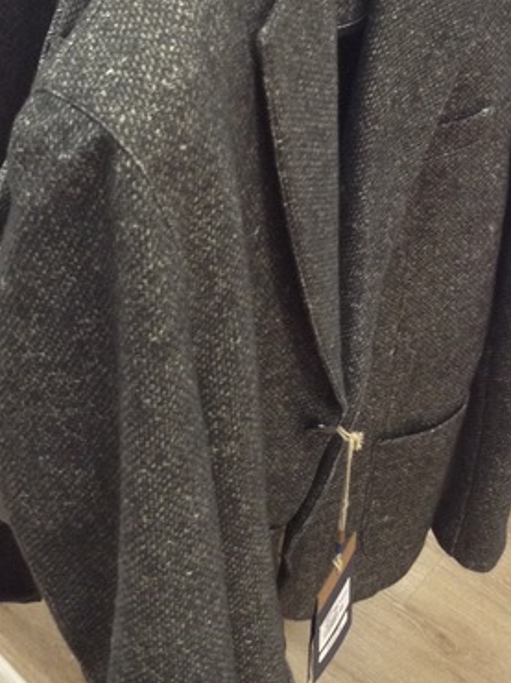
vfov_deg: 33.8
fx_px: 1104
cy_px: 187
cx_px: 208
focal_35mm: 56
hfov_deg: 26.0
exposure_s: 1/24
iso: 125
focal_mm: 3.3
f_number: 2.4
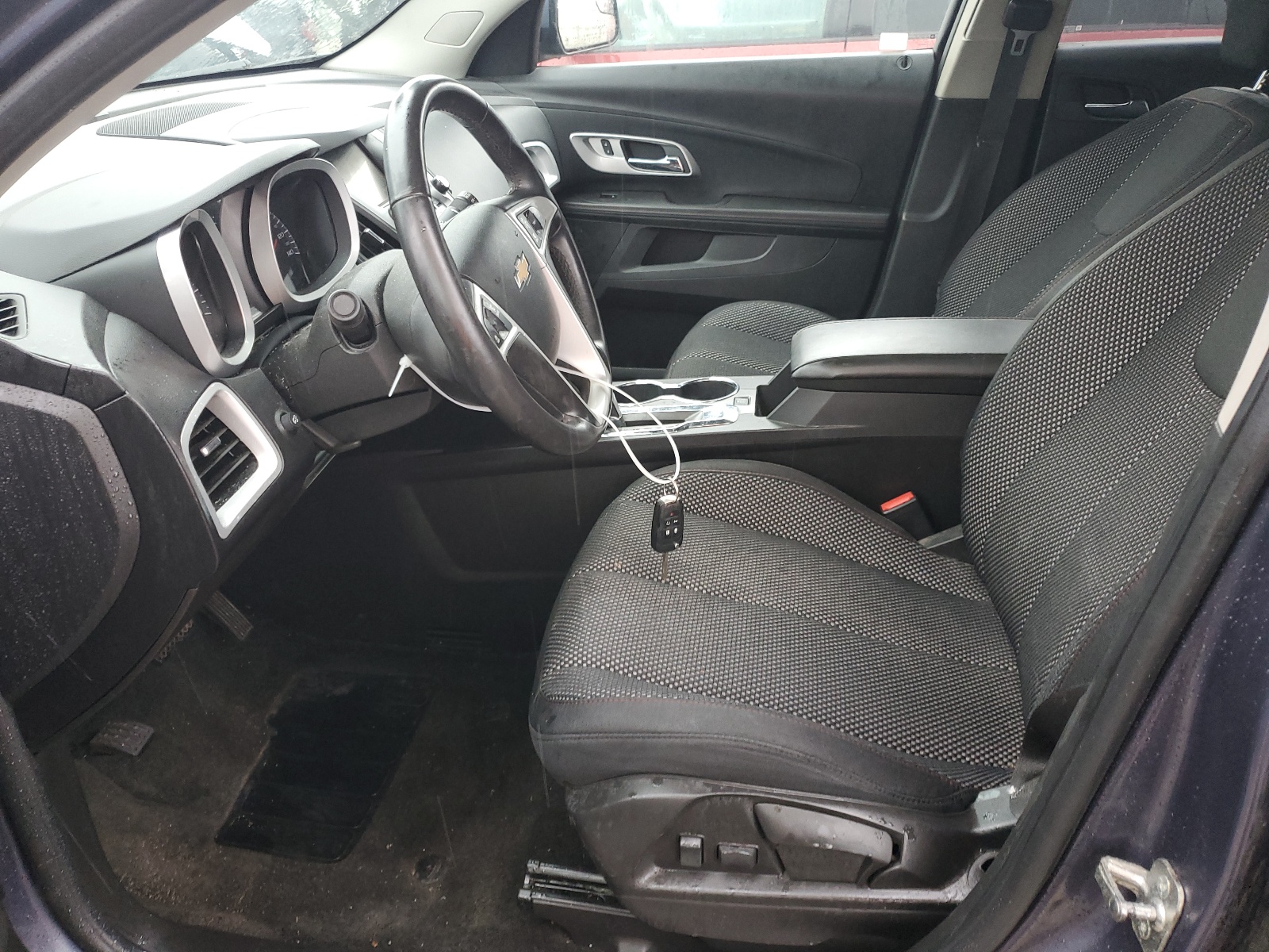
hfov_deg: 67.3
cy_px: 476
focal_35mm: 26
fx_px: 953
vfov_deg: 53.1
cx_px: 634
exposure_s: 1/60.2
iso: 123
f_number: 1.5
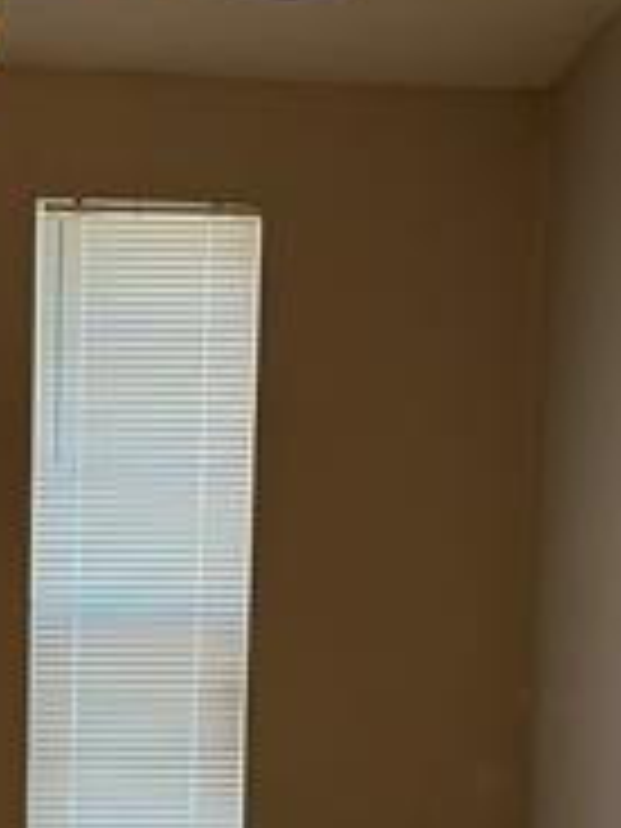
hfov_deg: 14.7
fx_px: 2392
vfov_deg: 19.5
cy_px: 652
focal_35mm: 100
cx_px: 153
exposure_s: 1/236
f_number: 1.78
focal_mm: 6.76
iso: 200
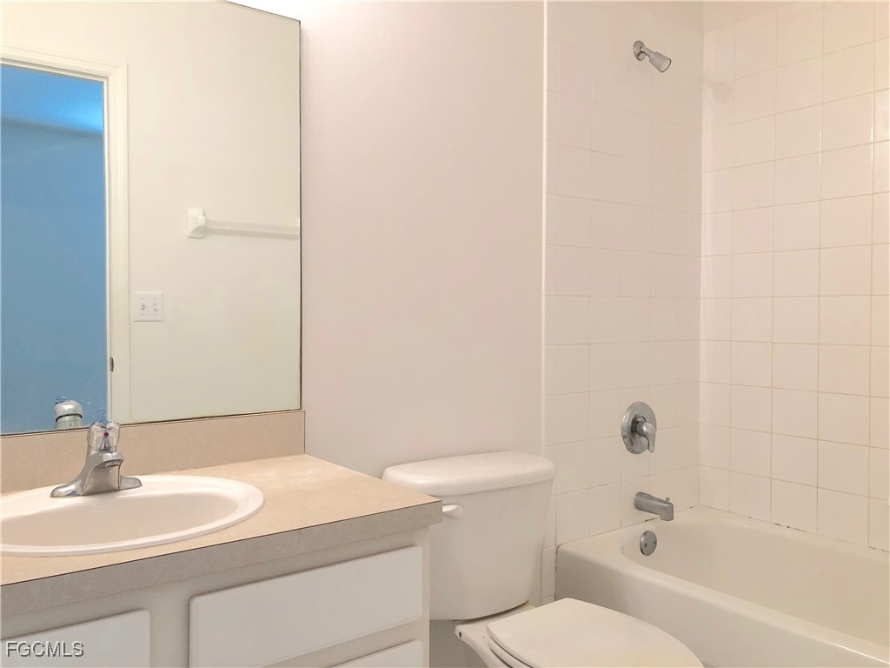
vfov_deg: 49.7
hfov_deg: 63.4
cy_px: 334
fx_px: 720
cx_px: 445
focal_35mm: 28
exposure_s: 1/30
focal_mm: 3.99
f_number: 1.8
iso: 25
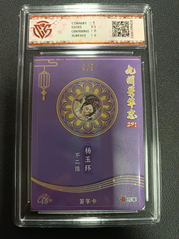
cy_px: 120
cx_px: 90
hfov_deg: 56.8
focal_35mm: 24
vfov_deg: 71.6
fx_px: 165
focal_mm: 5.31
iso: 916
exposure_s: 1/50
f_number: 1.7
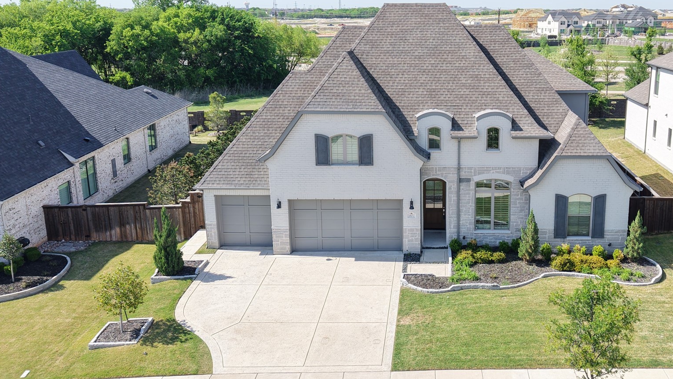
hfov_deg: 55.9
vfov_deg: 33.6
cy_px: 143
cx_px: 426
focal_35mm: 35
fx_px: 625
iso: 300
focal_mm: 8.67
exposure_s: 1/3000
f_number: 1.8
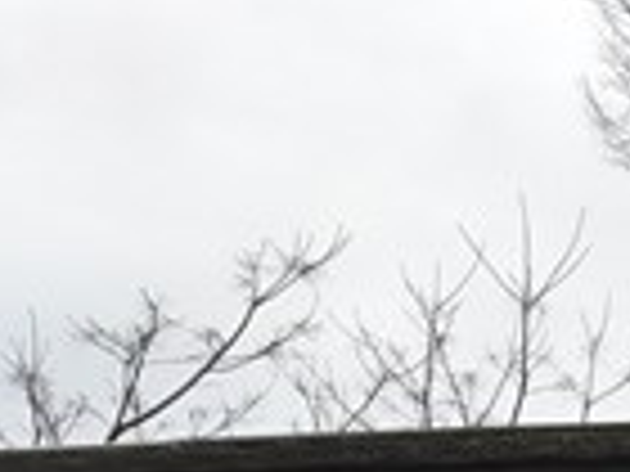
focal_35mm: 120
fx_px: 2184
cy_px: 966
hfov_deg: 14.9
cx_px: 1012
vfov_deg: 11.1
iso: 20
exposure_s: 1/1742
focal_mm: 3.99
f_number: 1.8
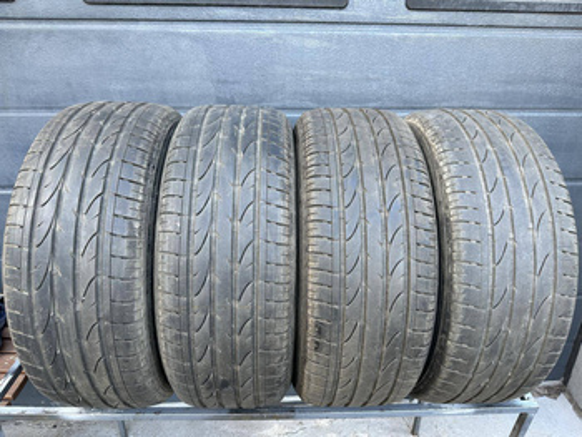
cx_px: 291
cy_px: 218
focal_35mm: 24
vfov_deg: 56.9
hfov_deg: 71.6
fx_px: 404
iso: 80
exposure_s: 1/121
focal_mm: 6.86
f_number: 1.78
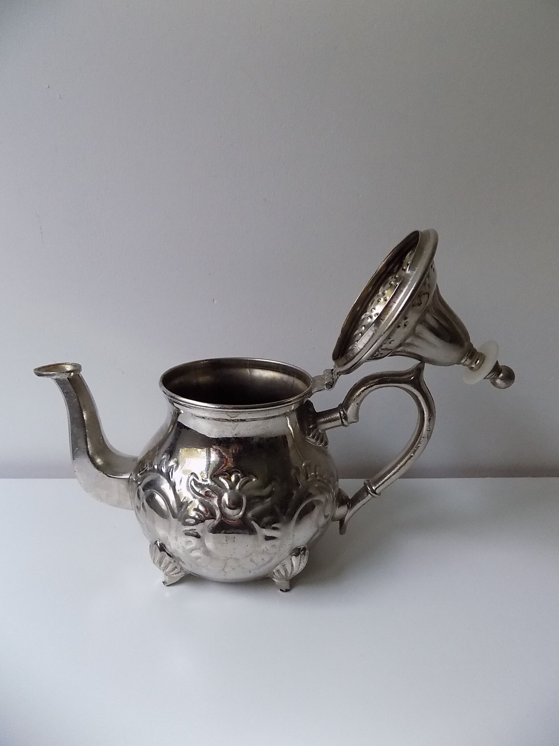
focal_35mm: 23
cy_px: 373
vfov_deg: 73.9
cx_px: 280
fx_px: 495
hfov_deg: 58.9
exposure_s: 1/25
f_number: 3.1
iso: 400
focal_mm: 4
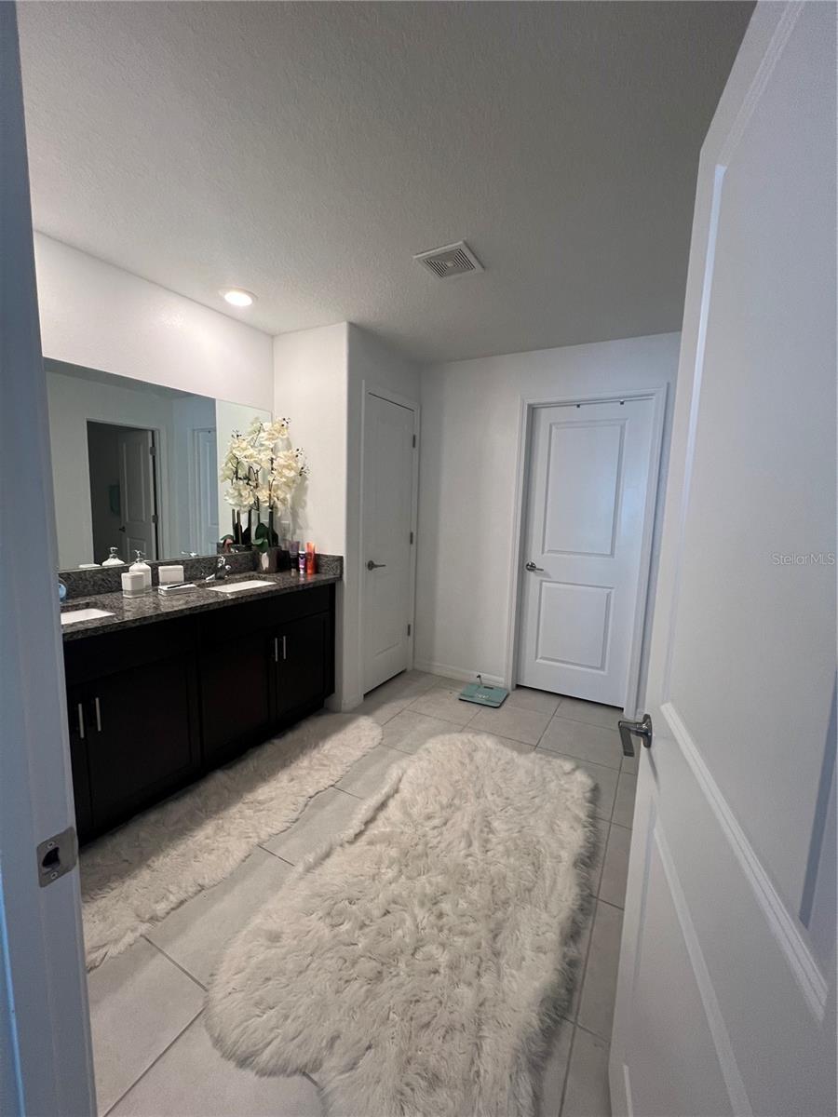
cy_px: 558
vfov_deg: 106.2
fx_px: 420
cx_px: 419
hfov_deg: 89.9
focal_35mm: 13
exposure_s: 1/120
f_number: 1.8
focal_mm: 1.57
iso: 250
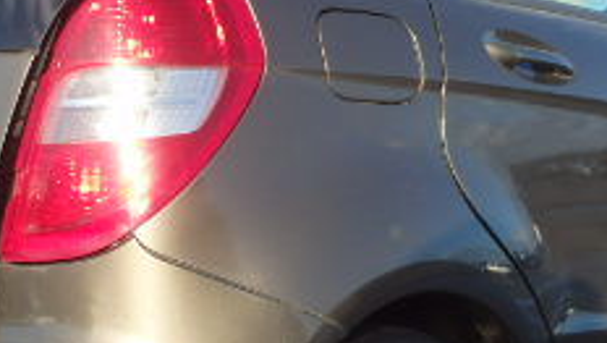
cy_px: 230
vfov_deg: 14.4
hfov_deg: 25.2
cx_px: 238
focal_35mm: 84
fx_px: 1353
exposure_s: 1/500
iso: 125
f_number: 3.9
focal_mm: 5
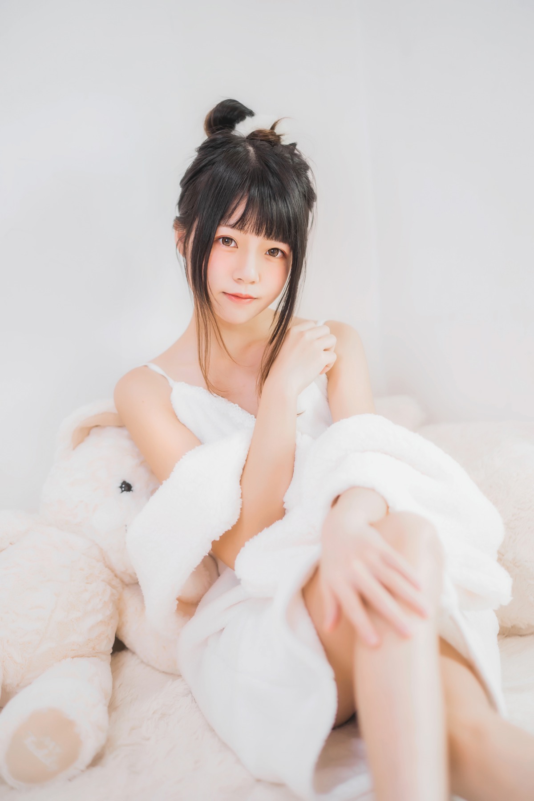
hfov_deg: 27.0
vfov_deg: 39.6
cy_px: 400
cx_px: 267
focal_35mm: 50
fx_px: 1112
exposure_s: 1/160
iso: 250
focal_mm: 50
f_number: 1.4
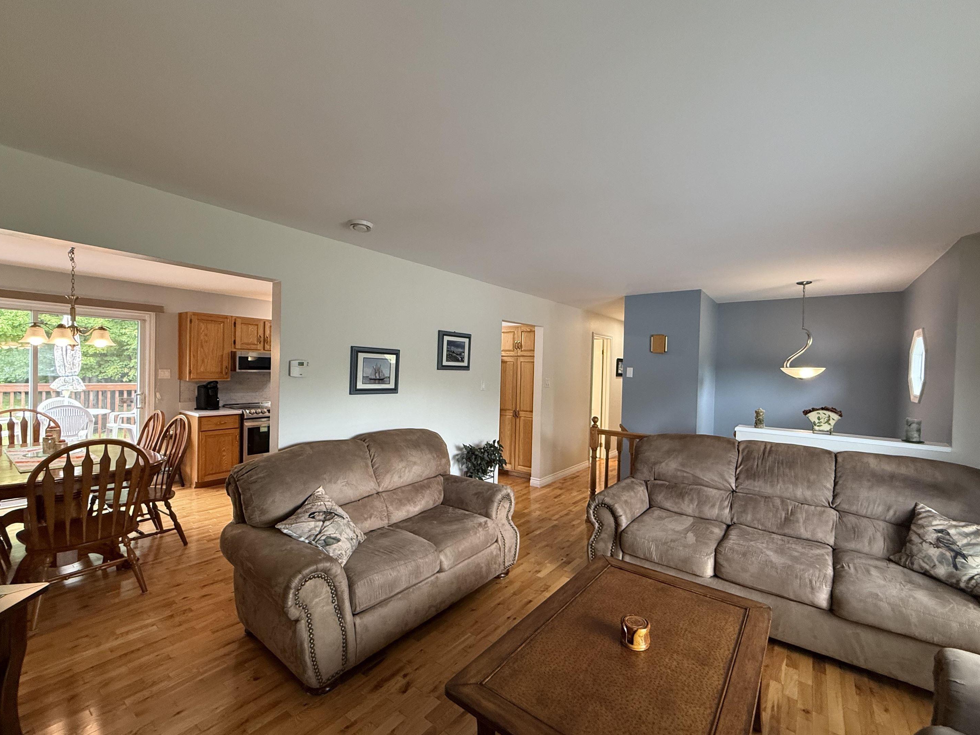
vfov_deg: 81.7
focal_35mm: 15
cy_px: 375
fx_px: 425
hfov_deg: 98.1
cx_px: 516
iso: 250
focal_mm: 2.22
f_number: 2.2
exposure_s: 1/60
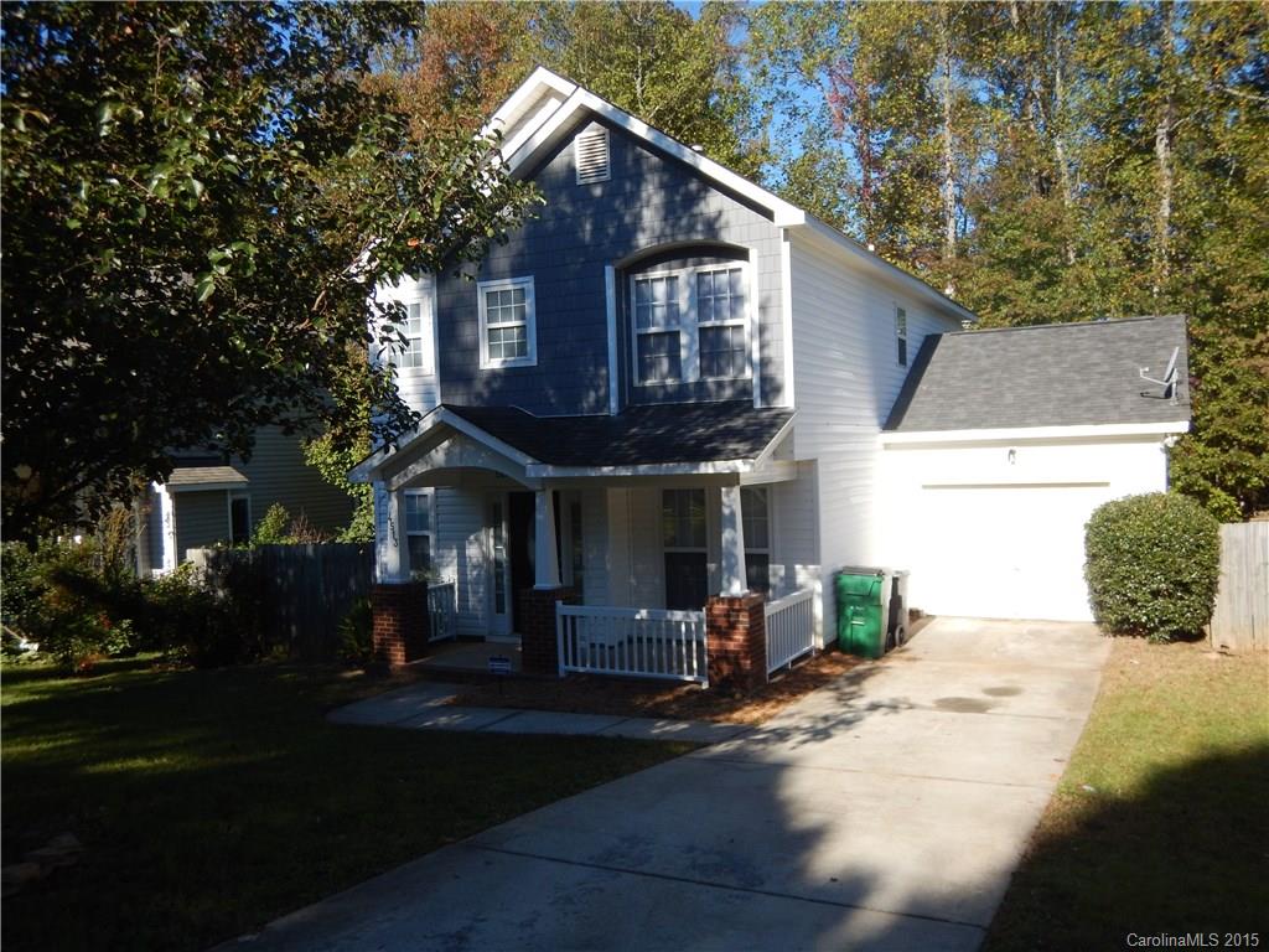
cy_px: 476
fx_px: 1063
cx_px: 634
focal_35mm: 29
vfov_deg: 48.2
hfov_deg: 61.7
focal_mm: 5.1
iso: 125
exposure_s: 1/1250
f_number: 2.8
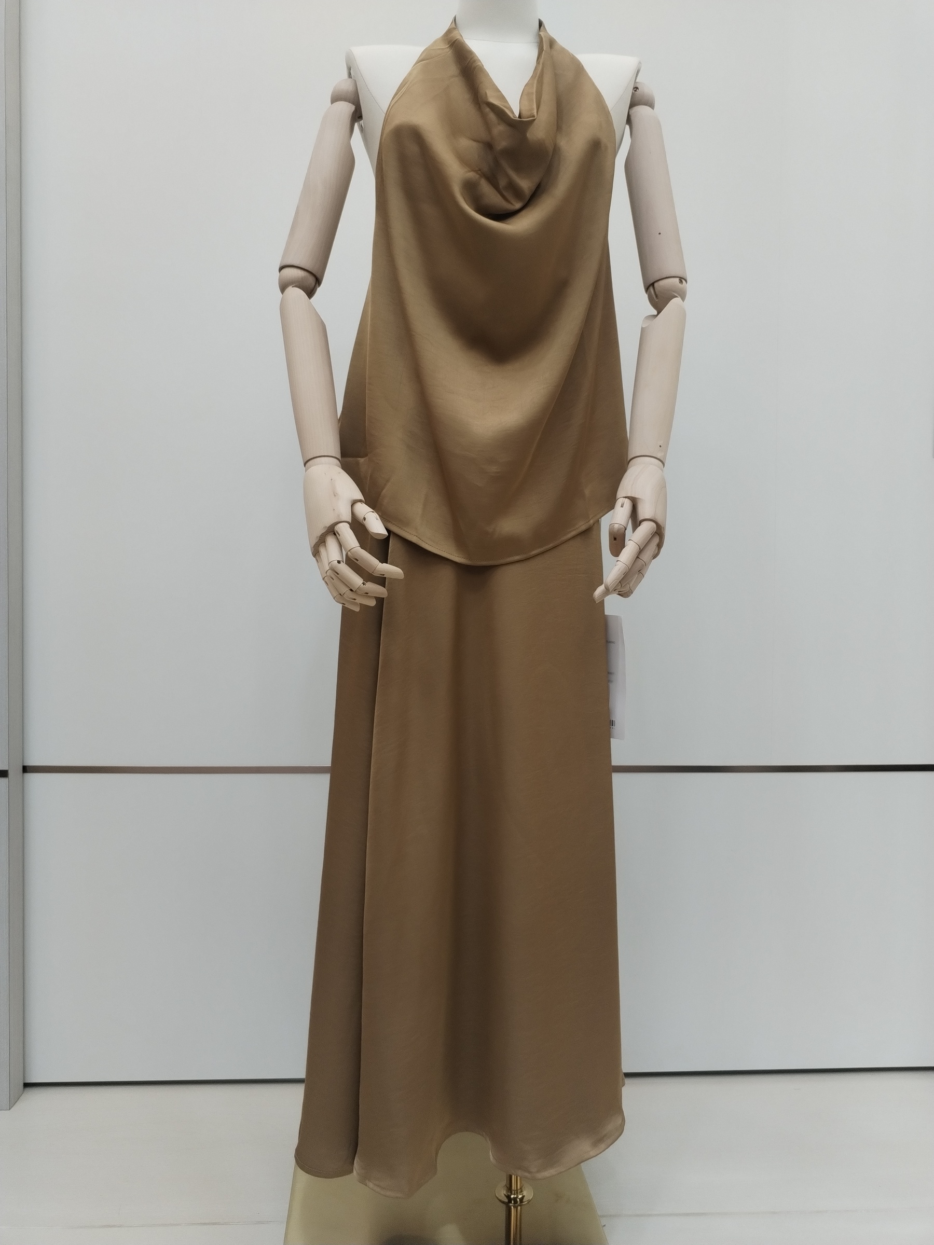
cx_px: 467
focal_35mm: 29
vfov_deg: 61.7
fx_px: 1043
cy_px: 622
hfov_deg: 48.2
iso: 248
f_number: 1.8
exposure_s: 1/100
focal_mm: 4.75
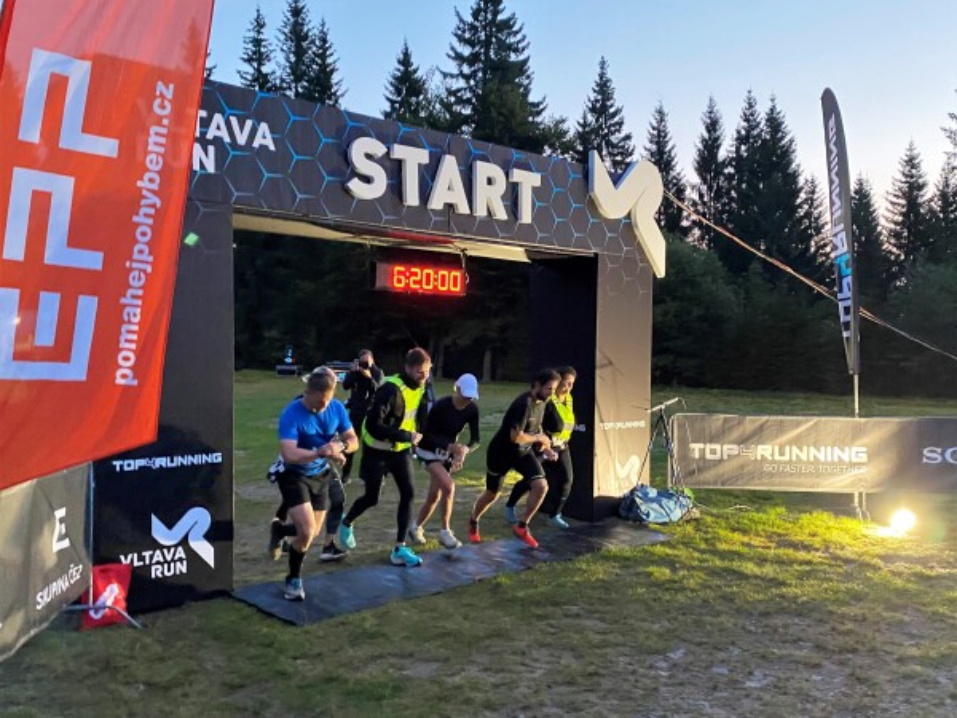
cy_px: 359
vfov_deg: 53.1
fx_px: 719
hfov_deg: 67.3
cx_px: 478
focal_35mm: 26
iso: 400
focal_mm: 4.25
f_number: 1.8
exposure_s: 1/50
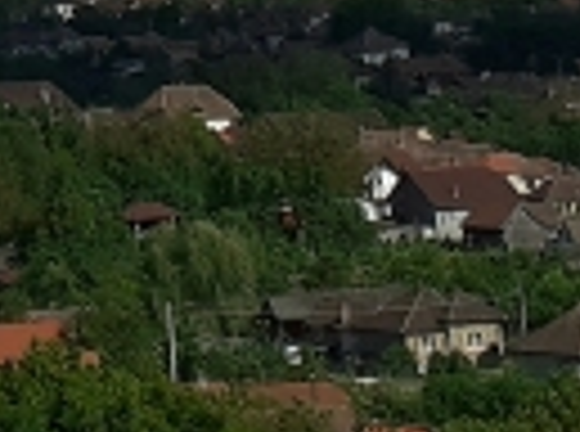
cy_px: -932
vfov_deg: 6.2
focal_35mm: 215
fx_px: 3592
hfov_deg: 9.0
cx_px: -328
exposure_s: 1/3861
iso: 40
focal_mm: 3.6
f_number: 1.9
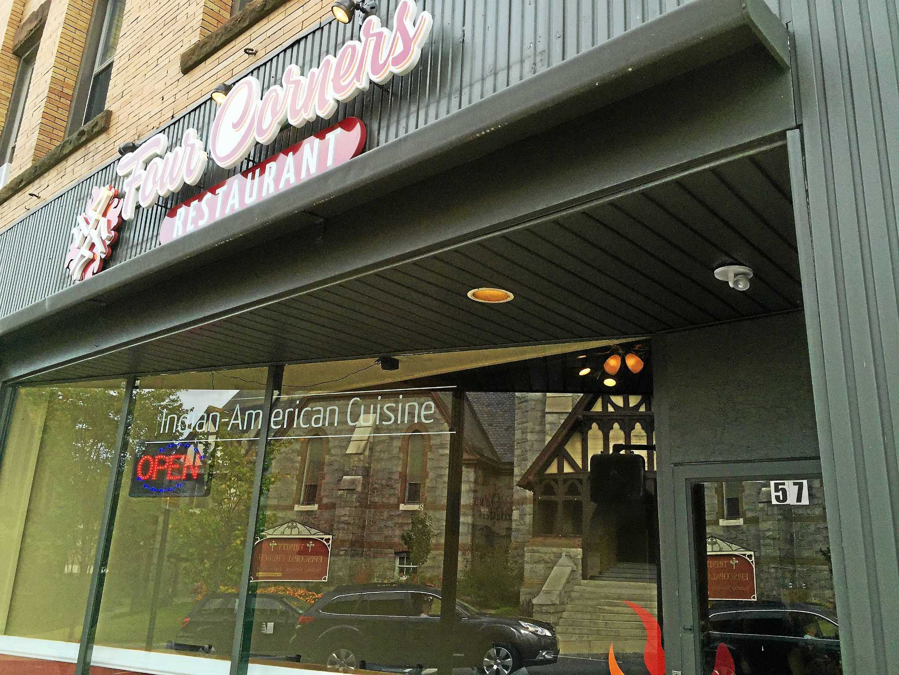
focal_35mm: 29
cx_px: 450
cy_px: 338
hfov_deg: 61.7
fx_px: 753
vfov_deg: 48.2
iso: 32
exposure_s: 1/807
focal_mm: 4.15
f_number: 2.2
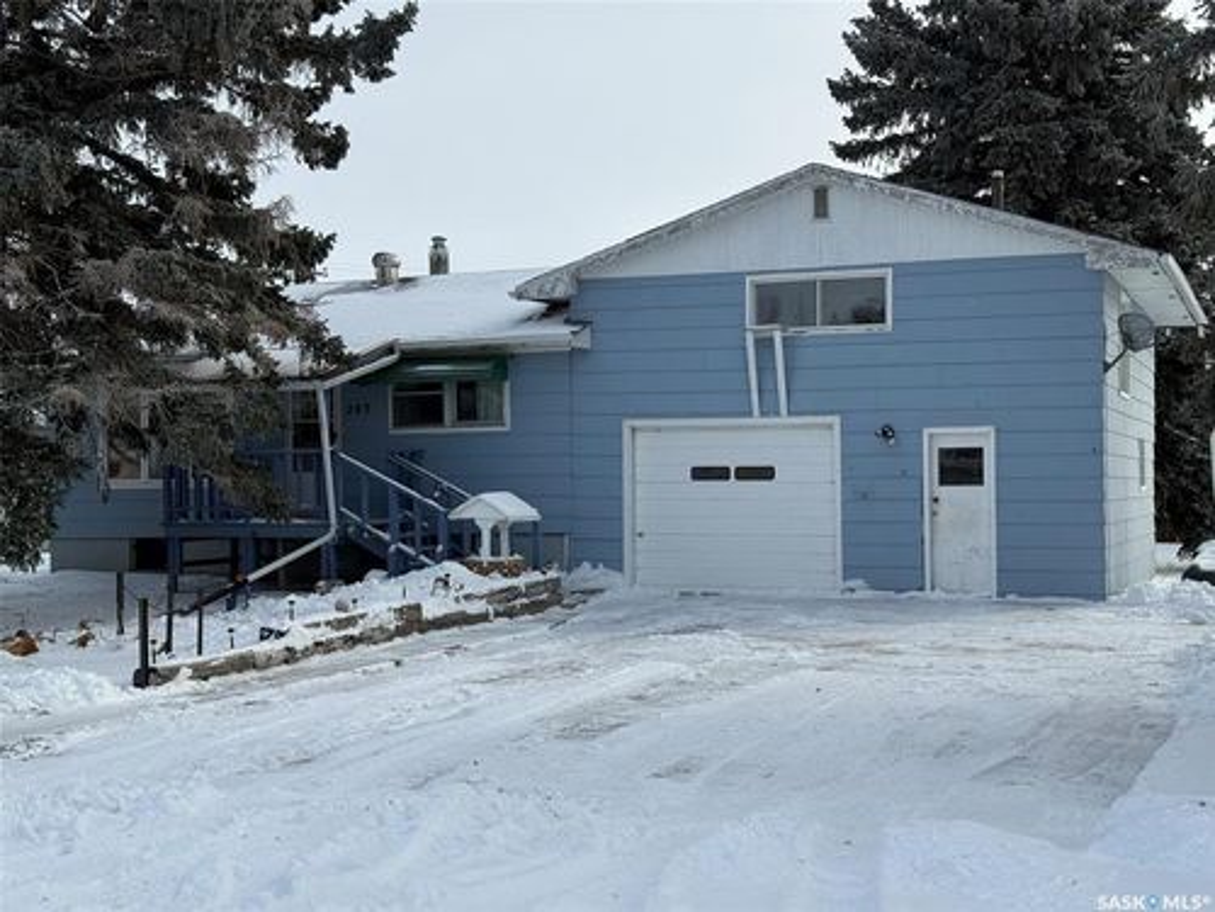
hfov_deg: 39.7
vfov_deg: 30.3
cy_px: 456
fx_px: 1685
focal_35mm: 48
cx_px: 608
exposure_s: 1/5208
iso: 64
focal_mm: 6.76
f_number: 1.78
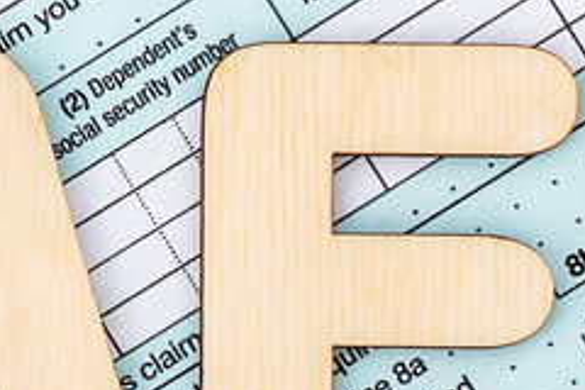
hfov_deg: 5.3
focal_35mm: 384
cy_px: -165
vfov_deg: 3.6
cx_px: -244
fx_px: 6240
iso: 200
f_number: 10
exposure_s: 1/125
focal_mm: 40
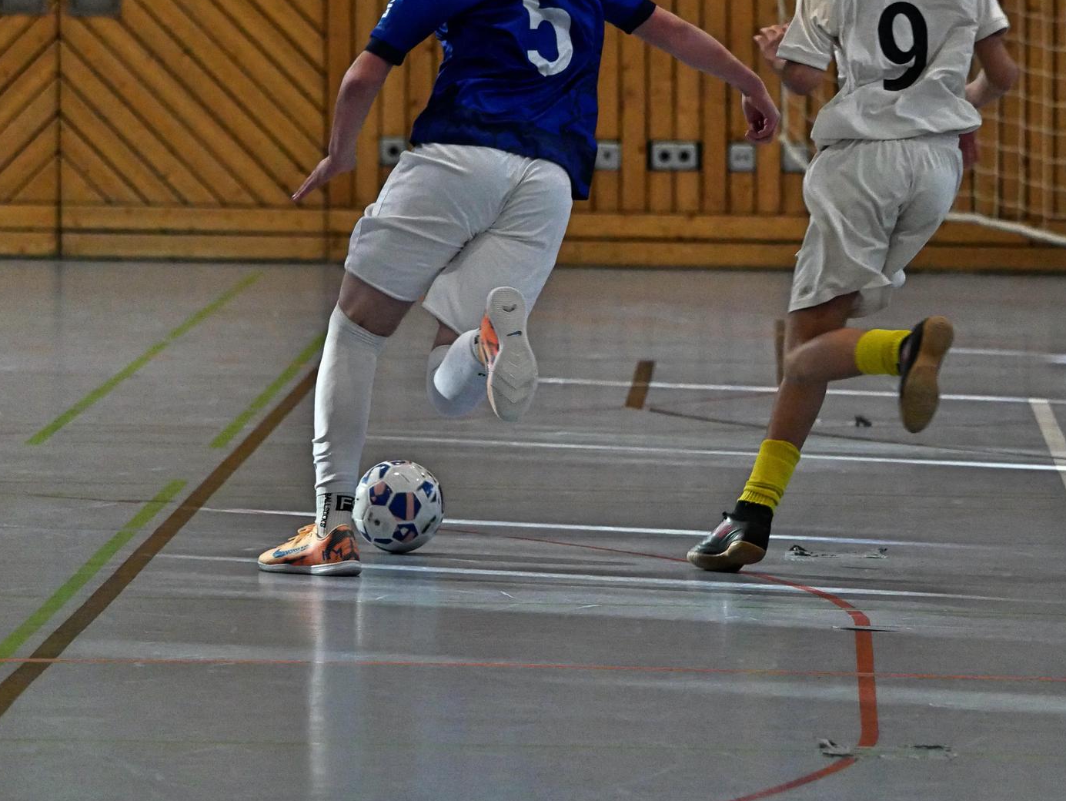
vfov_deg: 3.9
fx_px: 11615
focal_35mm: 377
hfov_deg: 5.3
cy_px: 251
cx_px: 608
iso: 3200
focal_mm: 136
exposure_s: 1/500
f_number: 4.4
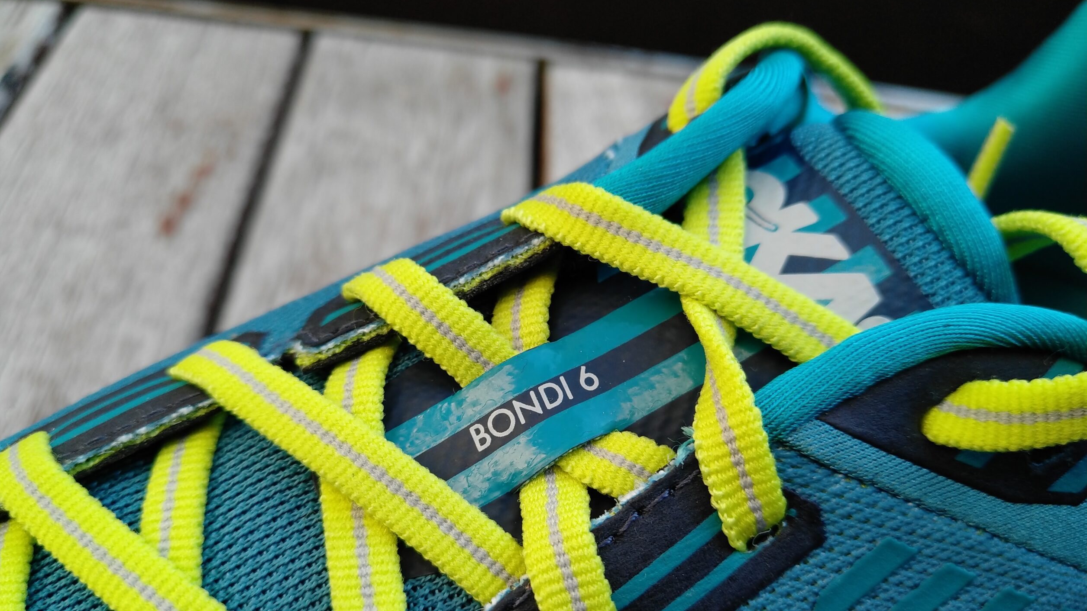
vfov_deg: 38.6
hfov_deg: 64.3
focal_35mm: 30
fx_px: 865
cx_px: 533
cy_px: 396
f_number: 1.8
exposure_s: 1/188
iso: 100
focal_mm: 3.95
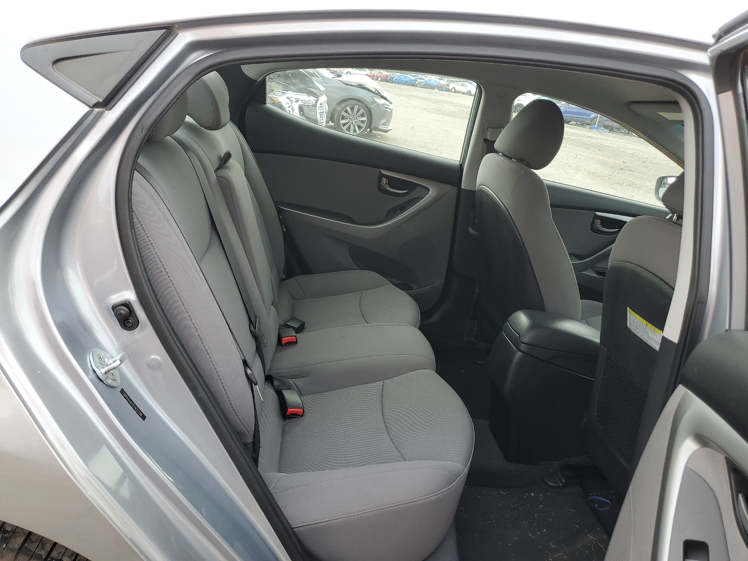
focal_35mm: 26
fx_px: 562
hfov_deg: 67.3
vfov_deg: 53.1
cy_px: 280
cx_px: 374
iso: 50
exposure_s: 1/233
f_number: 1.5
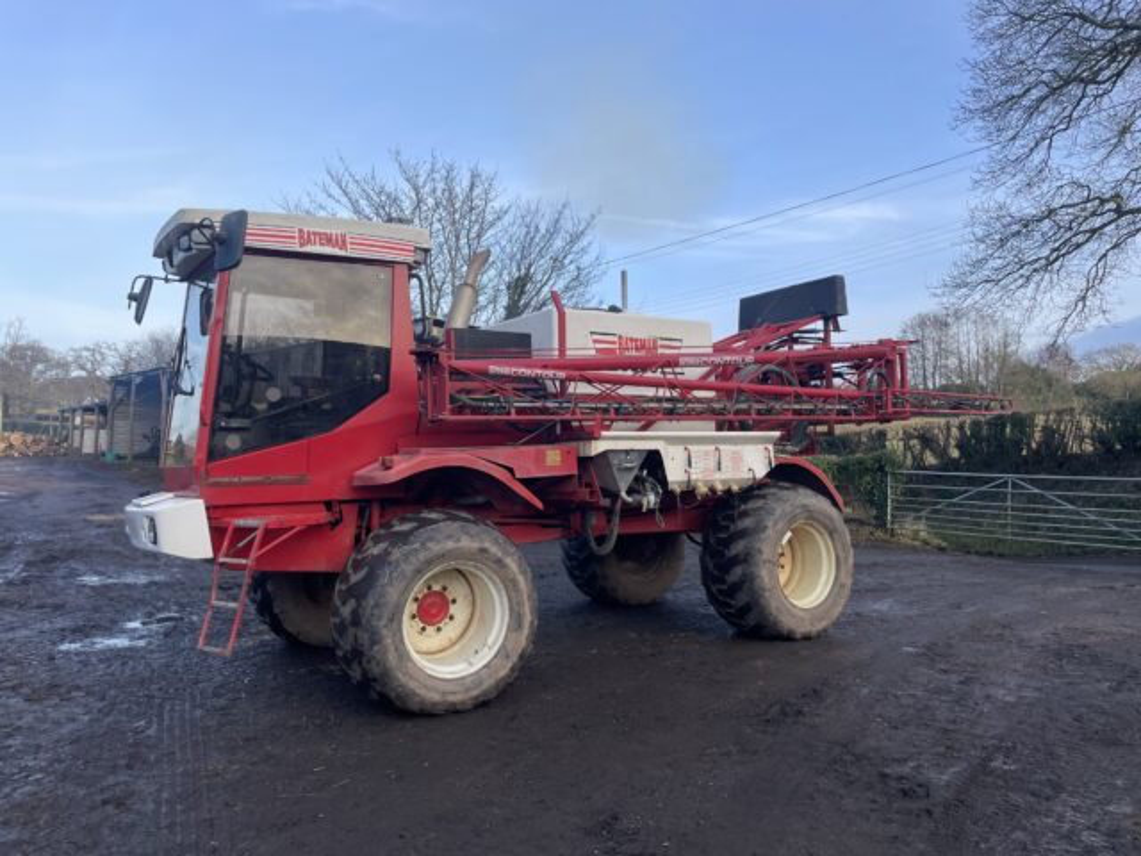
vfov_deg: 53.1
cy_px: 428
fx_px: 857
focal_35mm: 26
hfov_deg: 67.3
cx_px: 570
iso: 32
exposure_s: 1/882
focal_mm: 4.2
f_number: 1.6
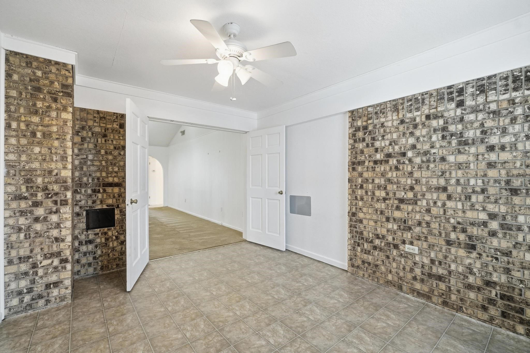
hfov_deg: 100.4
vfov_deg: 77.3
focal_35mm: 15
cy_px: 176
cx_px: 265
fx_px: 221
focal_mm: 10
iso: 640
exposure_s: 1/80
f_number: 8
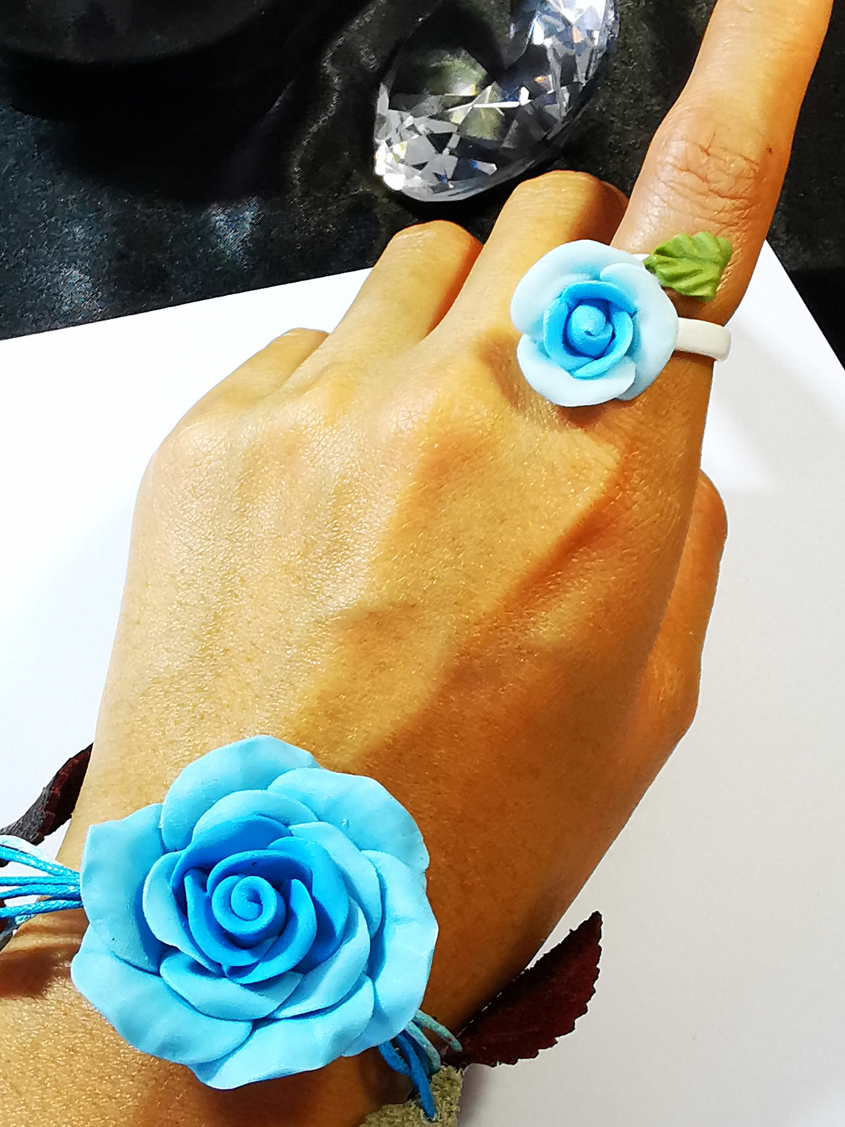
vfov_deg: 39.6
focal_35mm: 48
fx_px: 1562
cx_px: 379
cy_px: 596
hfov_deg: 30.2
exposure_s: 1/33.3
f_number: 2.2
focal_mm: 2.35
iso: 160
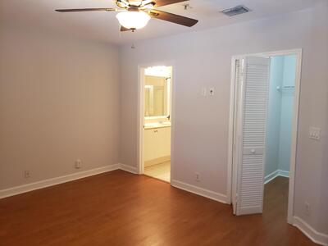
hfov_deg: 67.3
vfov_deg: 53.1
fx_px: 246
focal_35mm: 26
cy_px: 123
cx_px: 164
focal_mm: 4.3
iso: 320
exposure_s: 1/60
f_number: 1.5
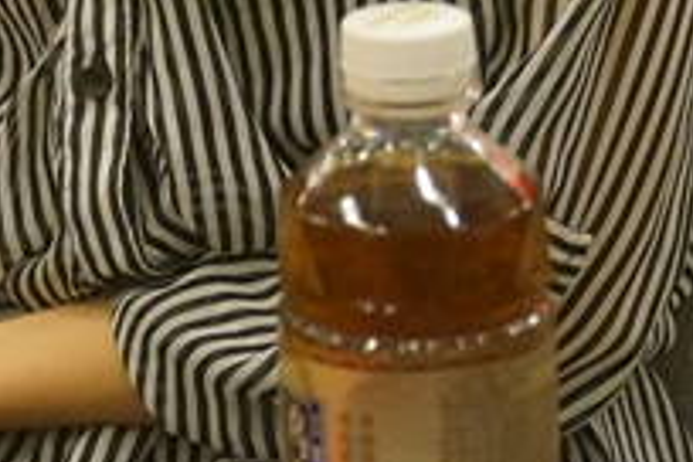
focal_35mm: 231
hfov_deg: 8.8
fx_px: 4450
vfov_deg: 5.8
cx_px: -163
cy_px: -374
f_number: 5.6
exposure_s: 1/80
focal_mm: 35
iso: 3200
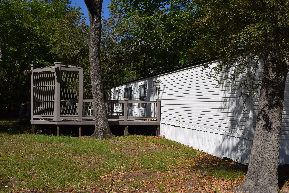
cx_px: 144
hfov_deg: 53.1
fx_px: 289
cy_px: 96
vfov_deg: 36.9
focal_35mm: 36
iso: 100
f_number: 14
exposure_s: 1/200
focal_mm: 24
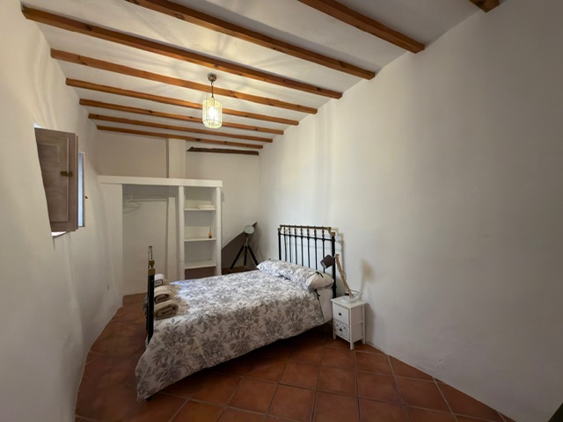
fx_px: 228
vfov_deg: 85.7
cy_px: 211
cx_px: 282
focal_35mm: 14
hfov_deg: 102.1
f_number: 2.2
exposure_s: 1/25
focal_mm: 2.22
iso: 250
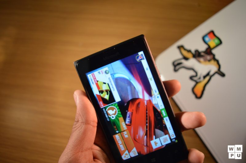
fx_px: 225
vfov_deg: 39.9
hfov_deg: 57.3
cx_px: 123
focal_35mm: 33
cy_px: 82
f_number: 4.5
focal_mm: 22
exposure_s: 1/80
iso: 400
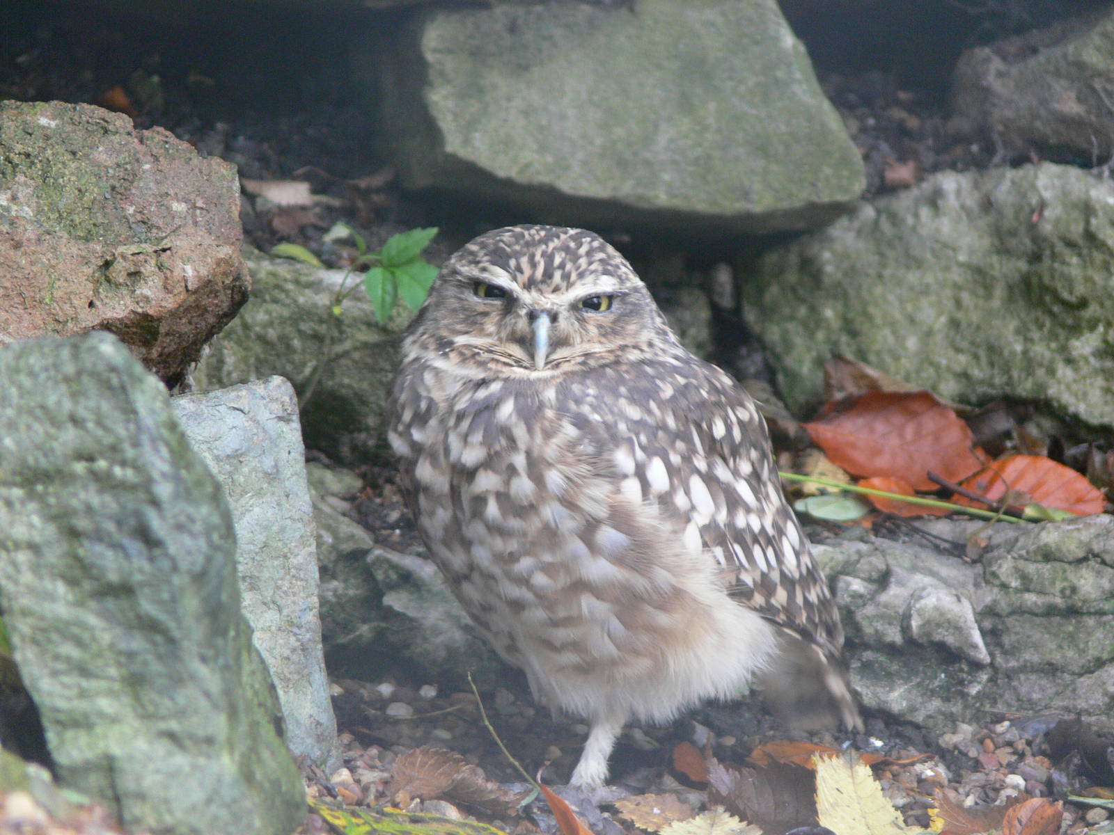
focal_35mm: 420
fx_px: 13516
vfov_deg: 3.5
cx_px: 557
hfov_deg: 4.7
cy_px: 418
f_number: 3.7
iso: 200
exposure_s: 1/30
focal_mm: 88.8
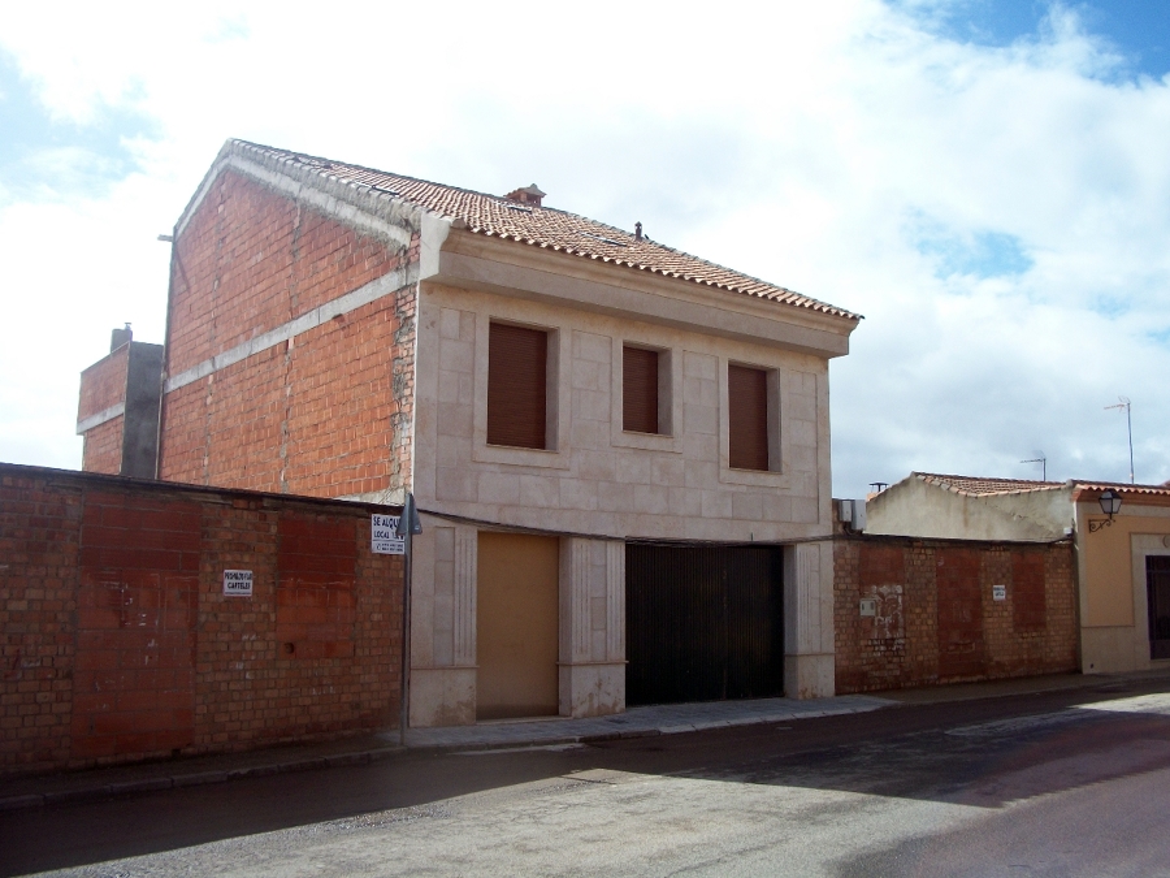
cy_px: 439
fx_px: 1183
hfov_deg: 52.6
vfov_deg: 40.7
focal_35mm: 35
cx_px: 585
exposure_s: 1/320
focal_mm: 6.3
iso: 80
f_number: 5.6
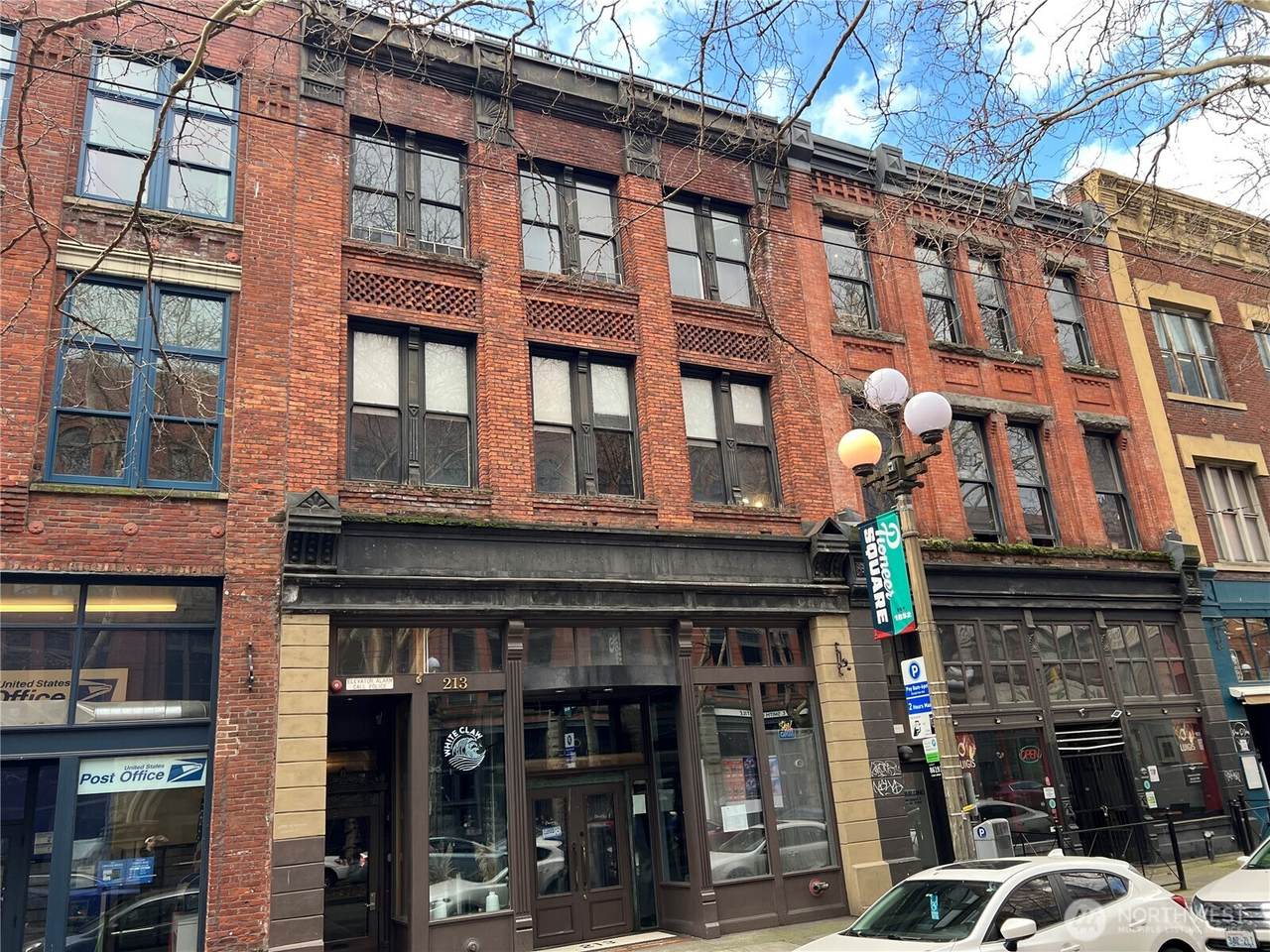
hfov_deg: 67.3
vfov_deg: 53.1
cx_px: 635
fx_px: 954
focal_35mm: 26
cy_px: 476
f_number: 1.5
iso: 40
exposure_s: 1/212
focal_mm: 5.7
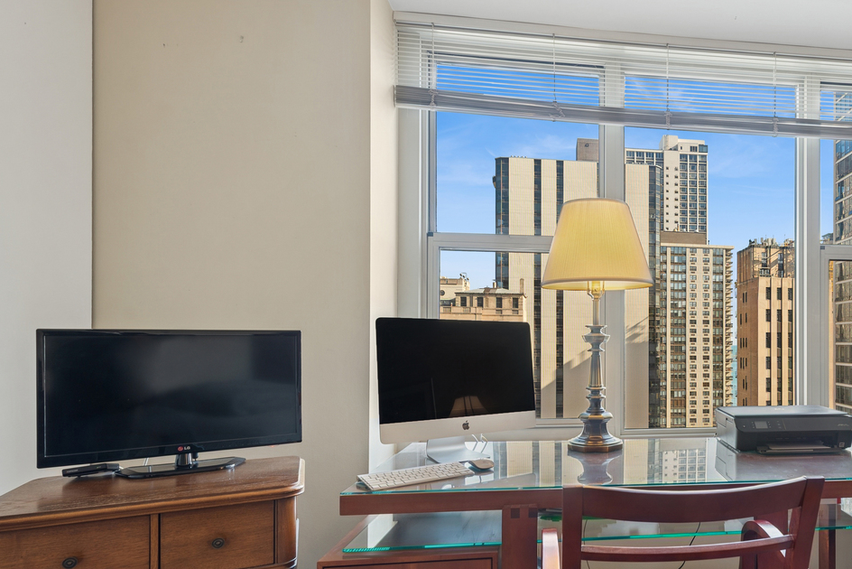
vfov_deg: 52.9
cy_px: 334
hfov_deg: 67.7
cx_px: 664
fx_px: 568
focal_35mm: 24
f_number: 8
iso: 200
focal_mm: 14
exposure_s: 1/15
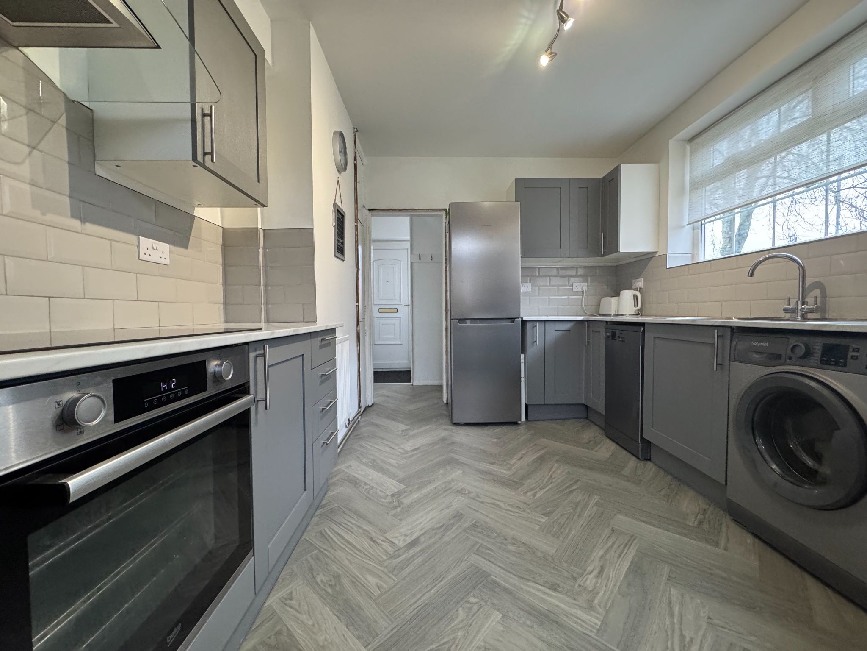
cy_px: 326
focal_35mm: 14
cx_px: 434
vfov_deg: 85.7
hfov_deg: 102.1
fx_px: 351
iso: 320
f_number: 2.2
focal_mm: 2.22
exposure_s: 1/87
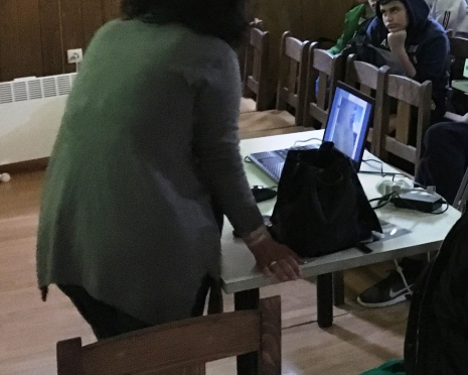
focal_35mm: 78
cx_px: 614
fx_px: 1080
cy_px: 9
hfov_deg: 21.9
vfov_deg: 19.2
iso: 320
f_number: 2.2
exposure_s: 1/17
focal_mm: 4.15
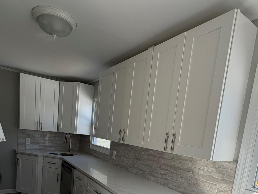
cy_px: 157
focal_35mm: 25
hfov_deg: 69.4
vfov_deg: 51.3
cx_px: 123
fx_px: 186
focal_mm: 2.22
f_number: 2.2
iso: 64
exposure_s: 1/502
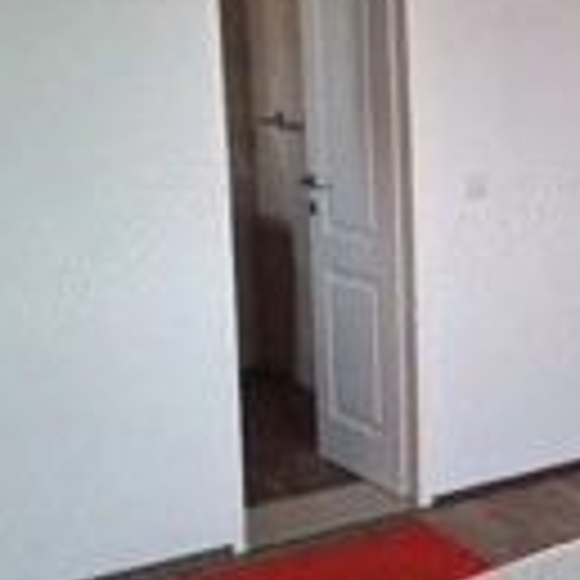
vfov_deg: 27.3
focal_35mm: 63
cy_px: 256
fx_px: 1194
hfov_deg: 25.5
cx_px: 625
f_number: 1.8
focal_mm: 5.54
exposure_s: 1/30
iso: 250
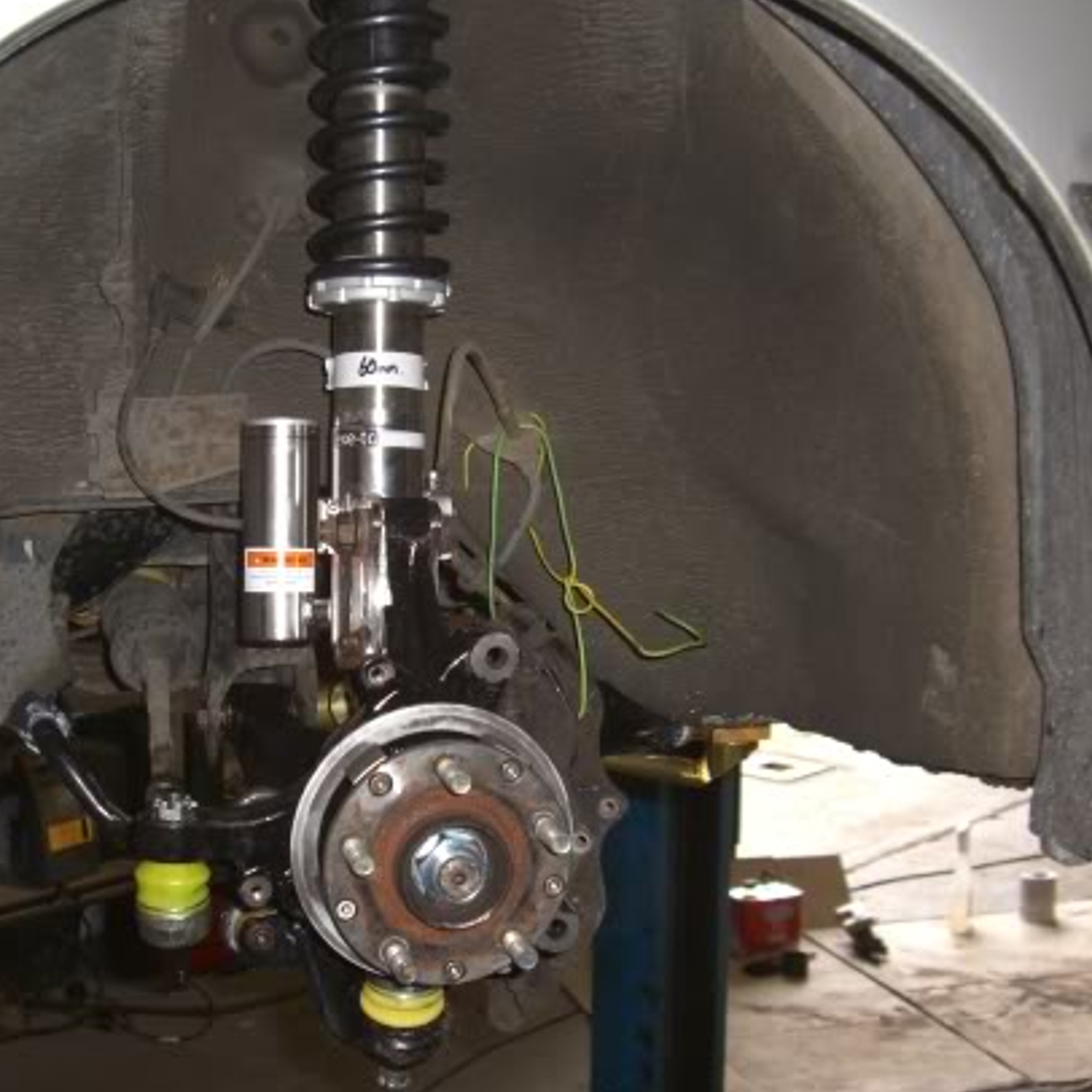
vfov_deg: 32.1
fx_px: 1892
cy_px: 627
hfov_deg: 32.1
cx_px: 449
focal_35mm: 53
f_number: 2.8
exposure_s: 1/60
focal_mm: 7.9
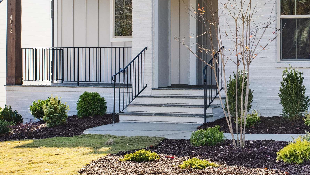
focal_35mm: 103
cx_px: 262
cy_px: 51
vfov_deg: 11.7
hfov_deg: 20.4
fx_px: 847
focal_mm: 38
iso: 320
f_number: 7.1
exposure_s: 1/250
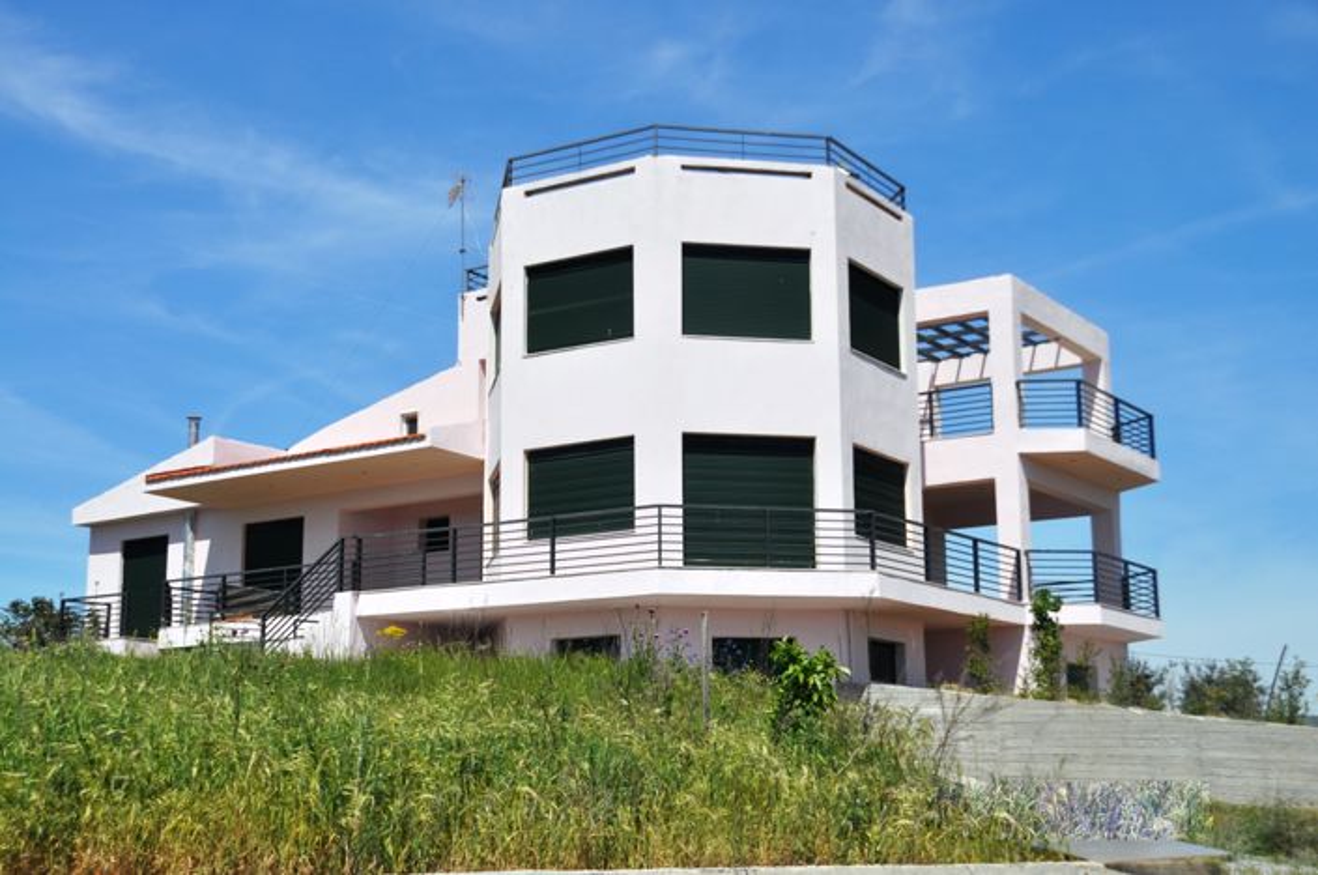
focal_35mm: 48
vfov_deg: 28.0
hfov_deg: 41.2
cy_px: 438
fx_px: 1755
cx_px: 659
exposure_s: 1/320
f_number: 9
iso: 200
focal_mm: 32
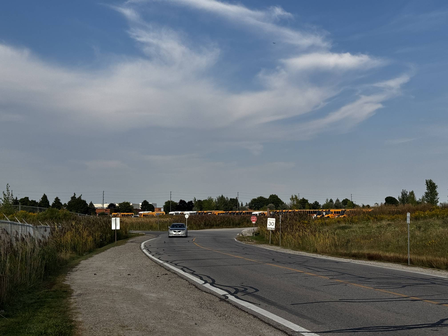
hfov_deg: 39.7
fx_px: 621
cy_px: 168
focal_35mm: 48
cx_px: 224
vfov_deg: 30.3
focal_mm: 6.76
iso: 64
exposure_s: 1/3610
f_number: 1.78
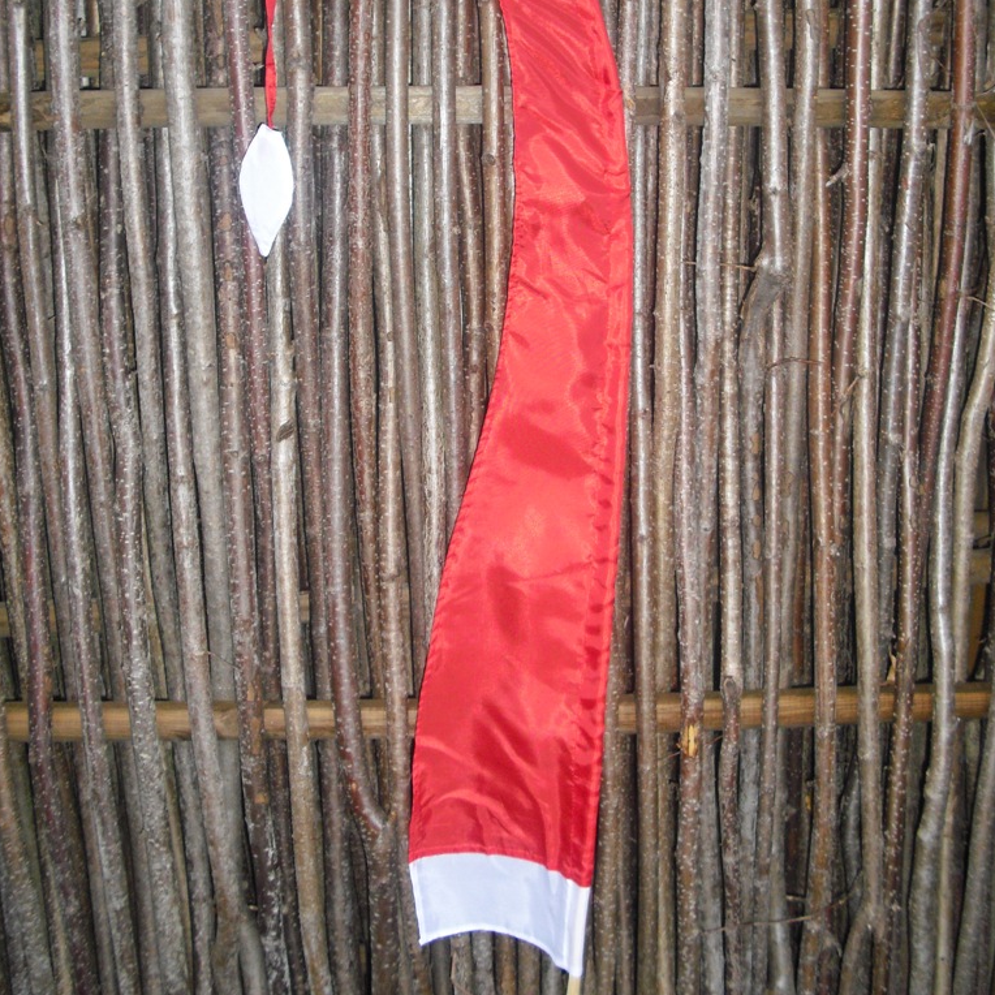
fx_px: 1463
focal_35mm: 45
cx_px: 498
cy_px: 412
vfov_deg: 37.4
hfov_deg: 37.6
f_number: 2.8
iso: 200
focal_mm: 6.2
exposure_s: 1/125
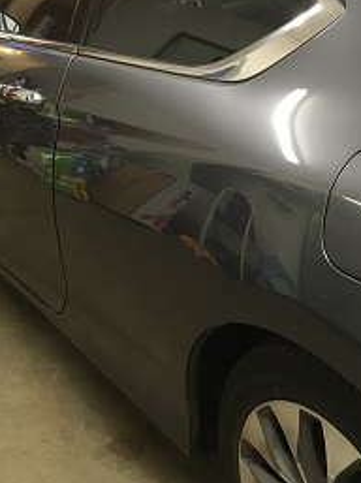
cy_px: 183
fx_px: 725
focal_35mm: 52
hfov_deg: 27.2
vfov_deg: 36.7
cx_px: 308
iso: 160
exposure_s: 1/30
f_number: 2.2
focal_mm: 4.15
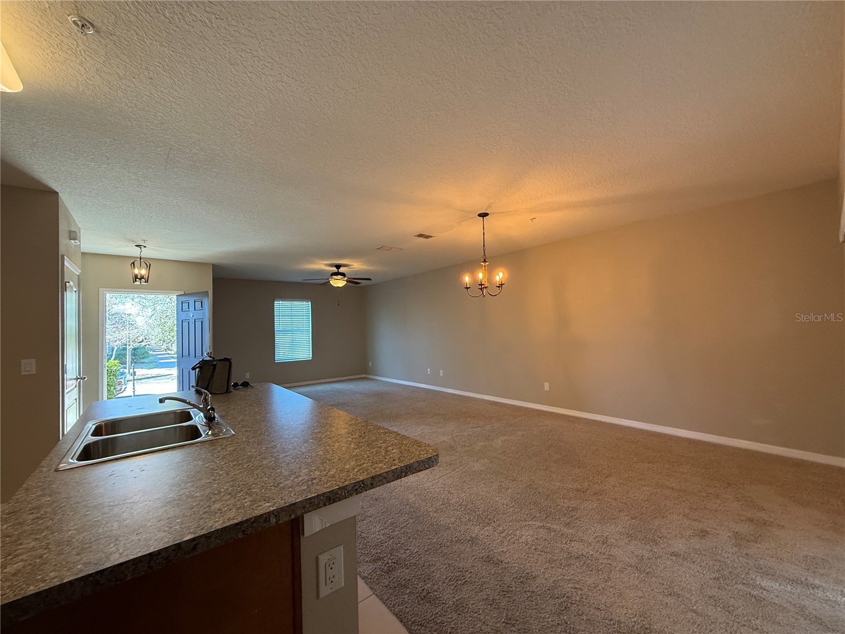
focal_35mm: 14
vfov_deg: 85.7
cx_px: 422
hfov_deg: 102.1
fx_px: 342
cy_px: 317
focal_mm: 2.22
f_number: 2.2
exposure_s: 1/120
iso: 400
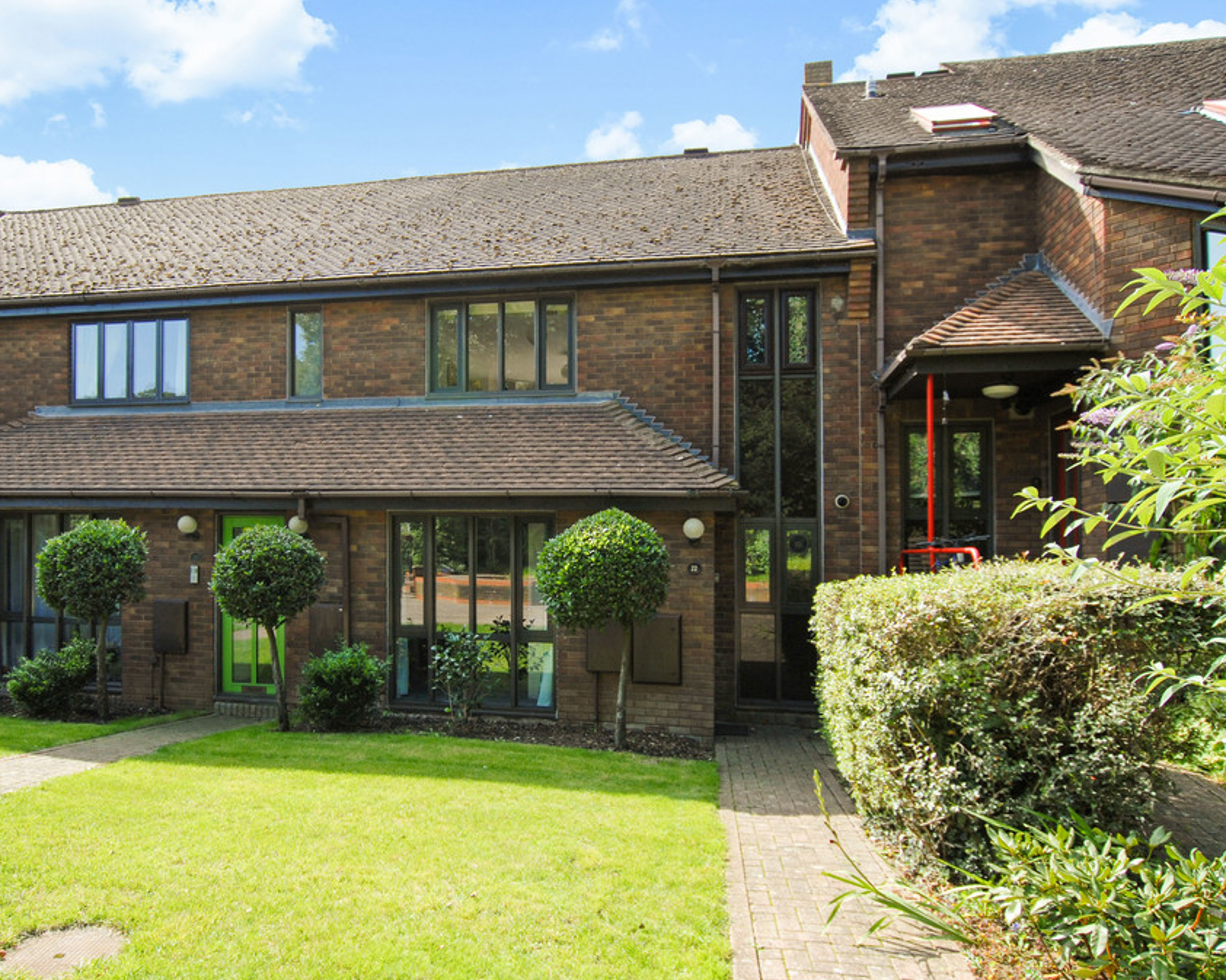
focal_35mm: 24
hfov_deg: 70.1
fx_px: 871
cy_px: 494
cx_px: 553
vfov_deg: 58.7
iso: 200
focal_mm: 14
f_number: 5
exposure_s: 1/320
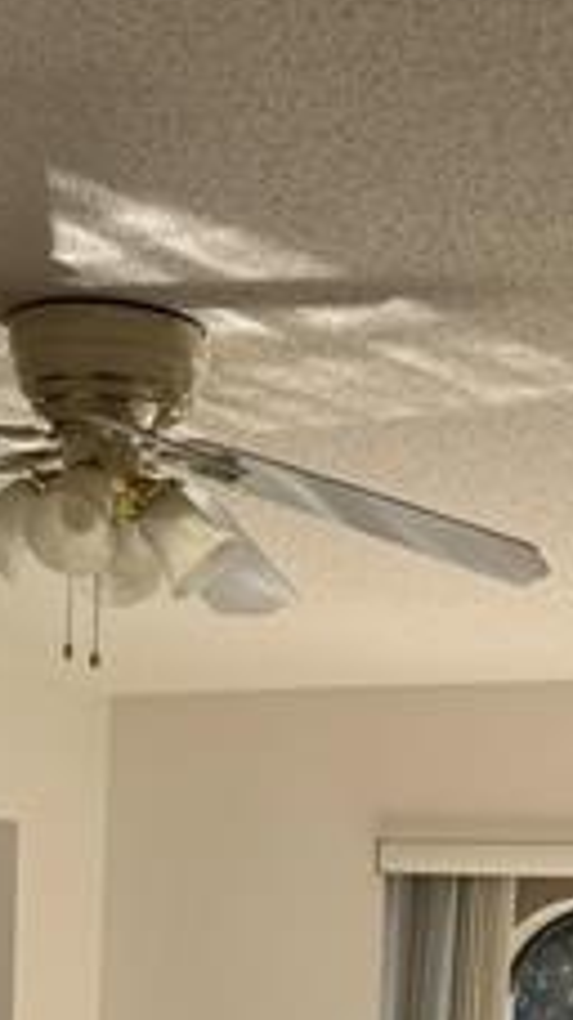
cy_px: 1360
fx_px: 2380
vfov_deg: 21.6
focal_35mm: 88
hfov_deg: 13.7
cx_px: 331
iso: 80
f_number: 1.78
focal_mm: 6.76
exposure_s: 1/633
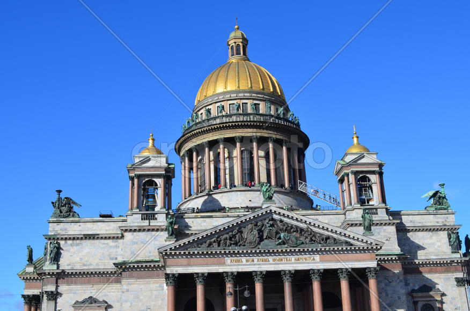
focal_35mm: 45
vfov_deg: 29.7
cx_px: 235
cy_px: 156
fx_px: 586
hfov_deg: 43.7
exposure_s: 1/125
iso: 140
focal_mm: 30
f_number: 11
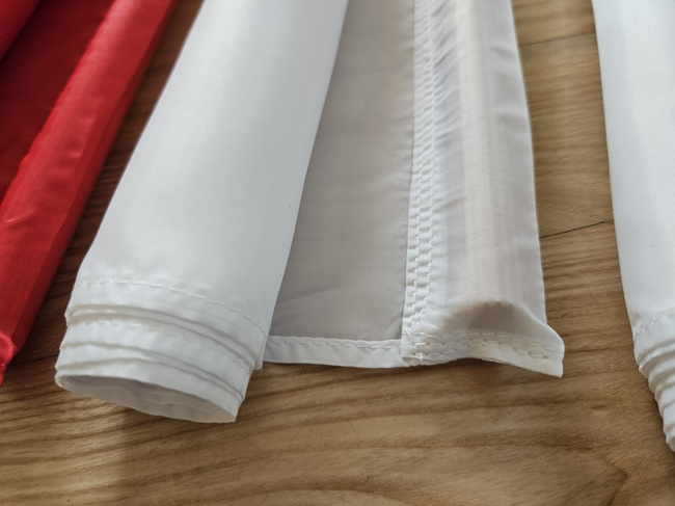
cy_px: 253
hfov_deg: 73.9
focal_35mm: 23
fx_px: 448
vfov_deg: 58.8
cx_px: 338
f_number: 1.8
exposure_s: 1/100
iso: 250
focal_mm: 5.4
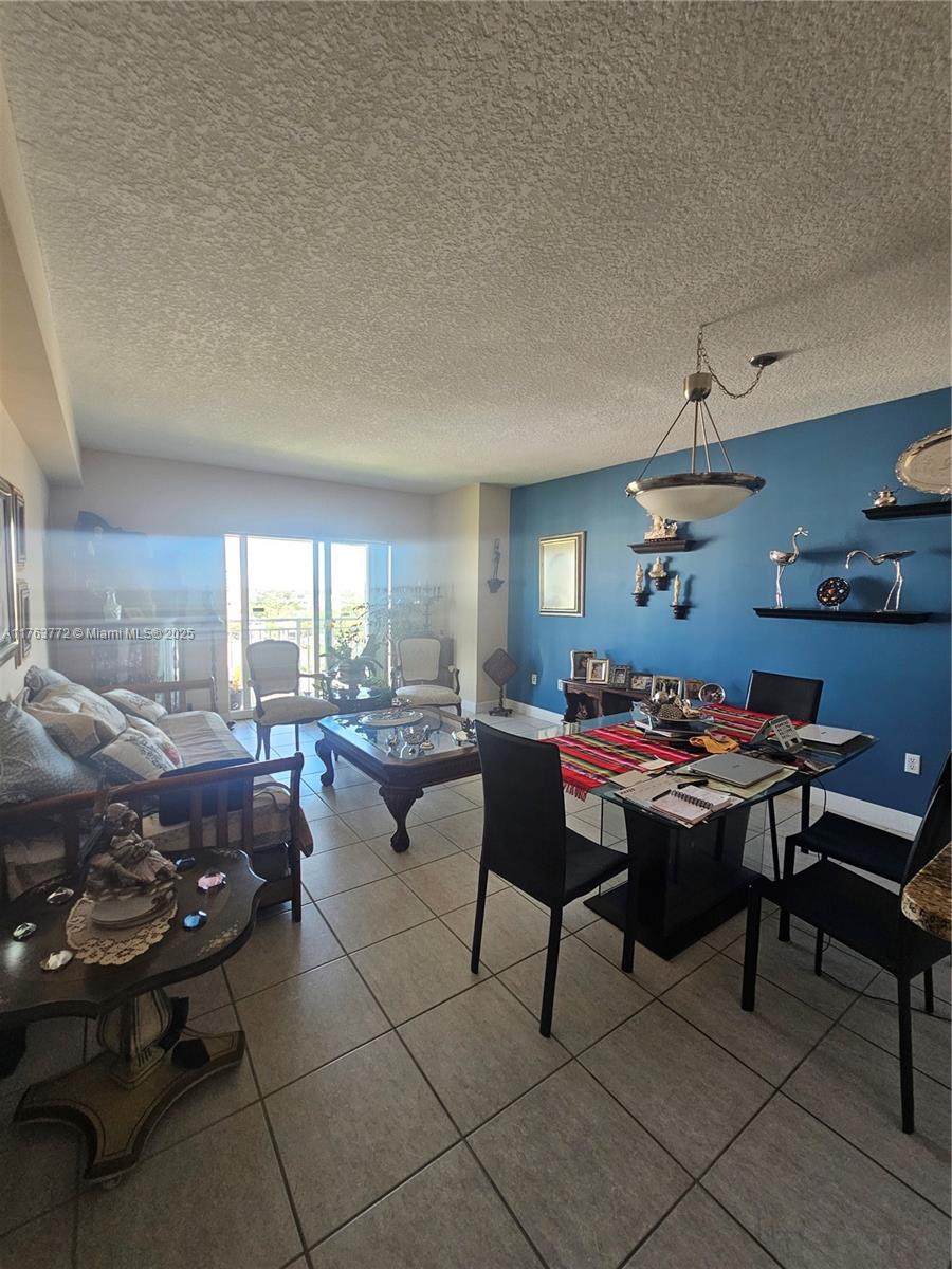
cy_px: 634
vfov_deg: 106.2
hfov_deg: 89.9
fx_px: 477
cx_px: 476
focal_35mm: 13
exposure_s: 1/60
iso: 160
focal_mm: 2.2
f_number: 2.2
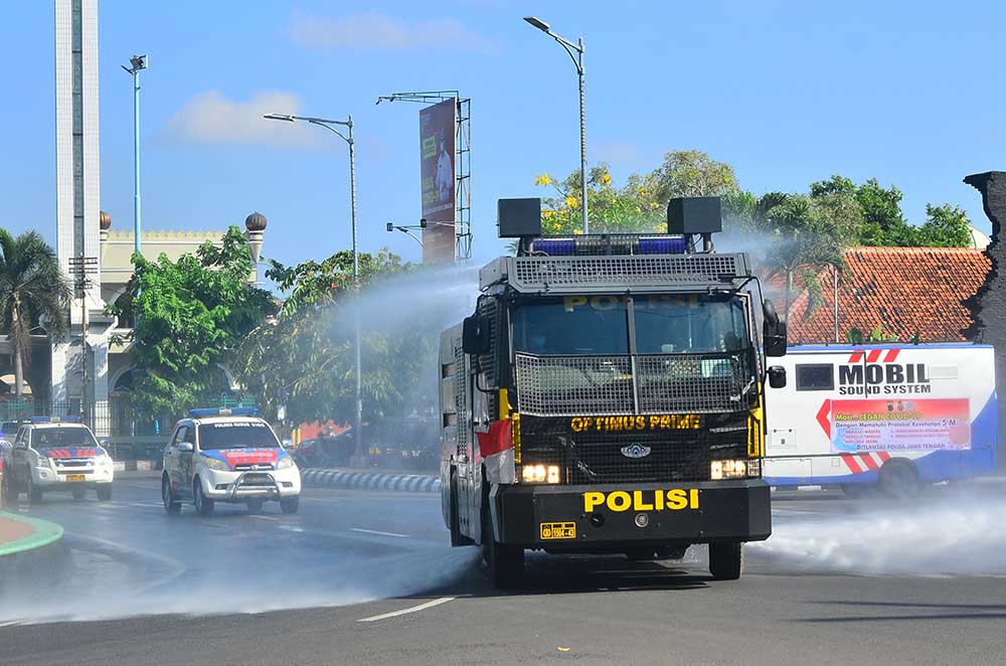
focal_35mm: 63
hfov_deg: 32.0
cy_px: 333
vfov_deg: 21.5
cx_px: 503
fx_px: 1757
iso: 200
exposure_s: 1/350
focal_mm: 42
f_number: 9.5
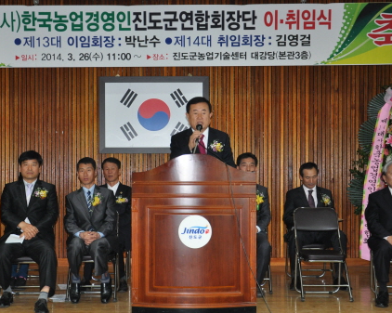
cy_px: 166
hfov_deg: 31.4
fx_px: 696
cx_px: 164
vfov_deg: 25.4
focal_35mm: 60
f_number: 4.2
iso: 800
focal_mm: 30
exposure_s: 1/60
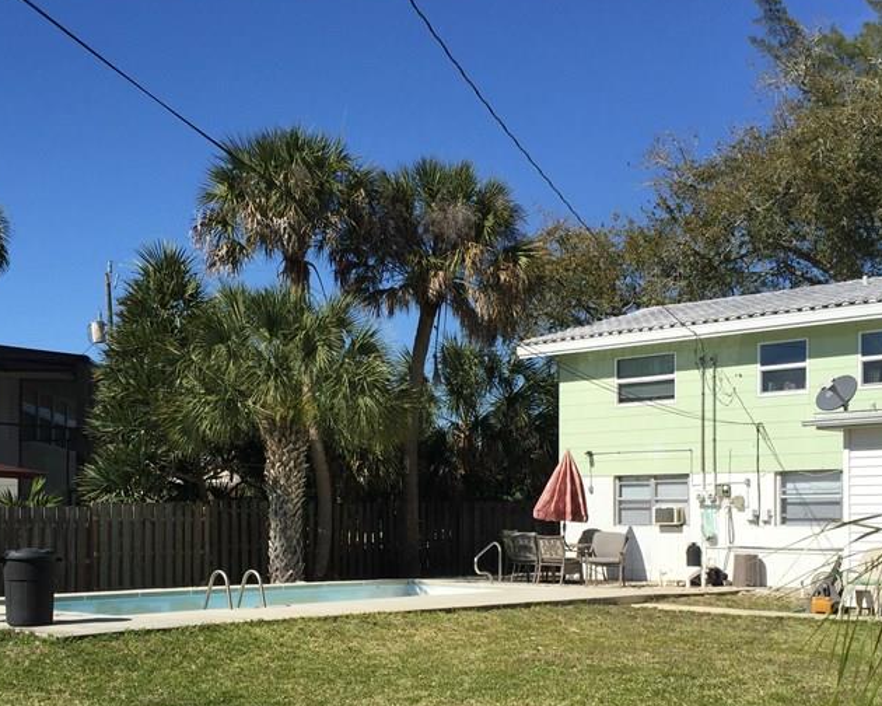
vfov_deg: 32.2
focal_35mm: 46
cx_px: 407
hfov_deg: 40.3
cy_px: 518
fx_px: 1201
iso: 32
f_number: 2.2
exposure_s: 1/3049
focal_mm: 4.15
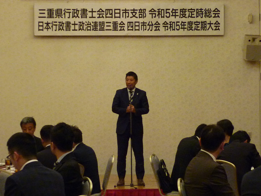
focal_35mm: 99
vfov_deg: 14.9
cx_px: 130
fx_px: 746
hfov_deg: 19.8
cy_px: 98
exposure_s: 1/25
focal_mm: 9.2
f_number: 3.4
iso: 400
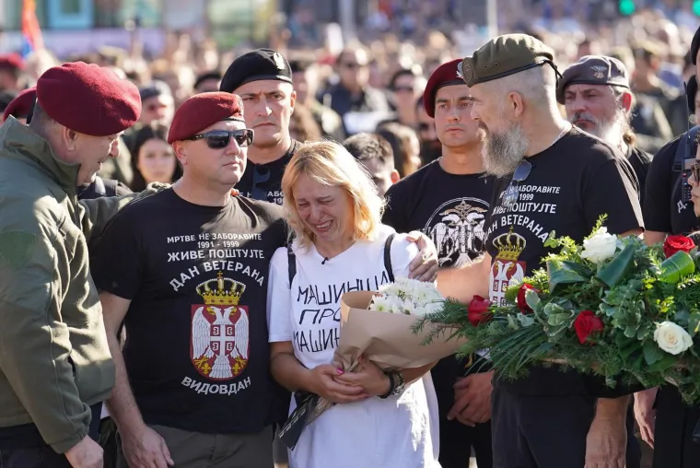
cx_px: 350
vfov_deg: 8.1
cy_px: 234
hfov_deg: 12.2
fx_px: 3289
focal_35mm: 169
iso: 250
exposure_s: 1/1000
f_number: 2.8
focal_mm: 113
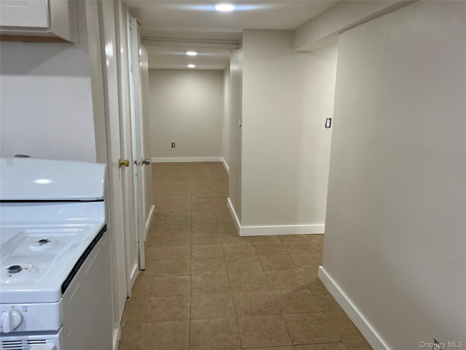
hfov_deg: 67.3
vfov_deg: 53.1
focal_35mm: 26
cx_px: 233
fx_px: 350
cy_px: 175
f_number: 1.6
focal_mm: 5.1
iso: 80
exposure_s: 1/120
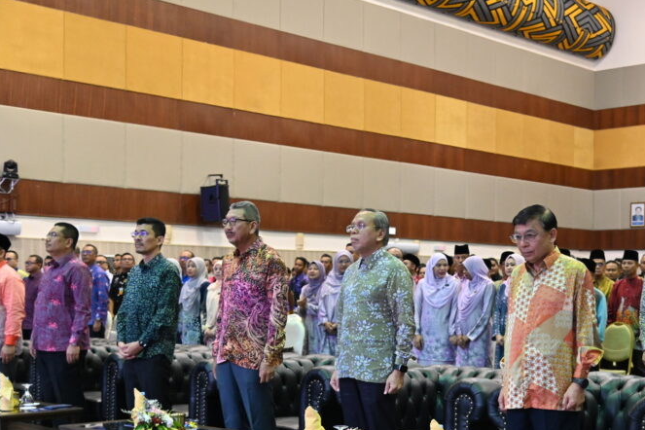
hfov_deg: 36.1
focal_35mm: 54
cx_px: 481
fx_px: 967
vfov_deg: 24.9
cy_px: 306
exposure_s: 1/100
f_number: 4
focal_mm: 35
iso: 5000
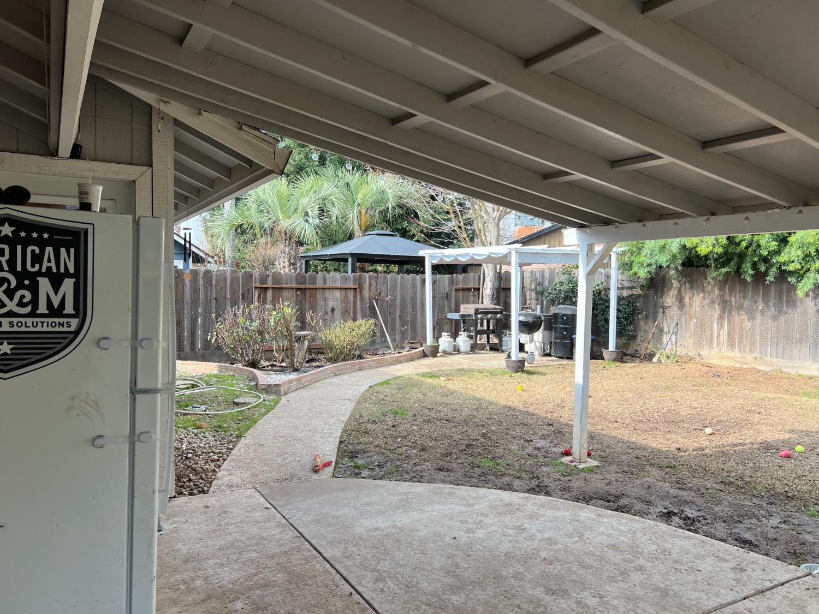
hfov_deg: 67.3
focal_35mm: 26
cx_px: 410
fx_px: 615
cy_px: 307
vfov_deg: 53.1
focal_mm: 5.7
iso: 50
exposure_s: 1/687
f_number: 1.5
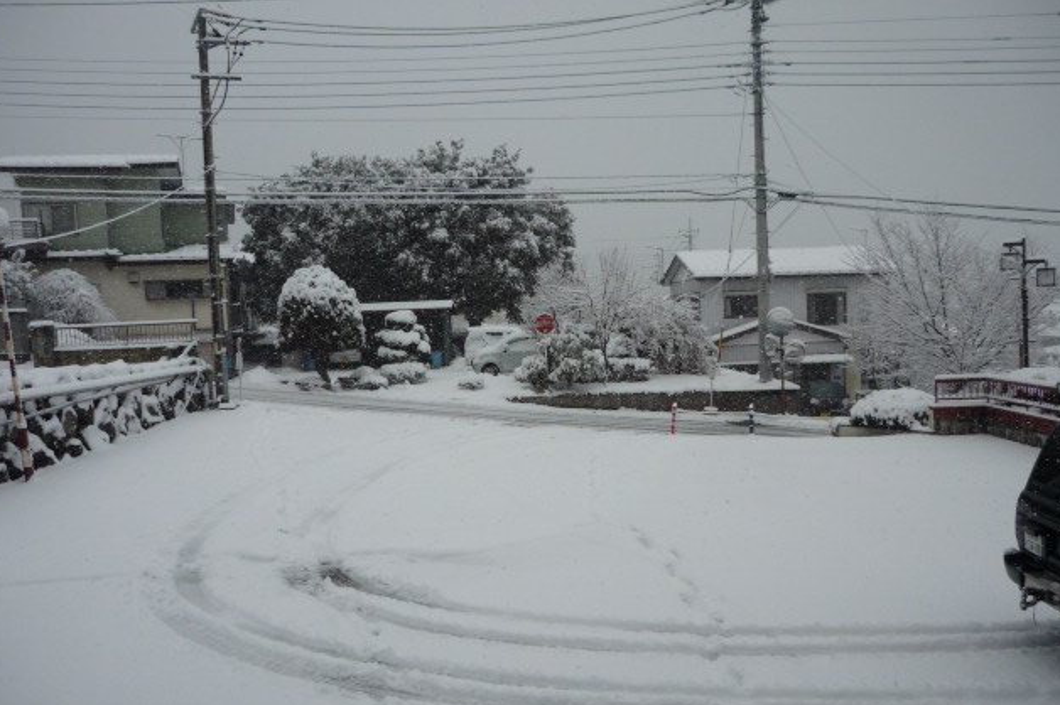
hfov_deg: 54.5
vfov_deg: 37.7
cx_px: 528
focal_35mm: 35
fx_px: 1030
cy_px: 403
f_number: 2.8
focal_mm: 5.5
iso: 100
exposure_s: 1/1000
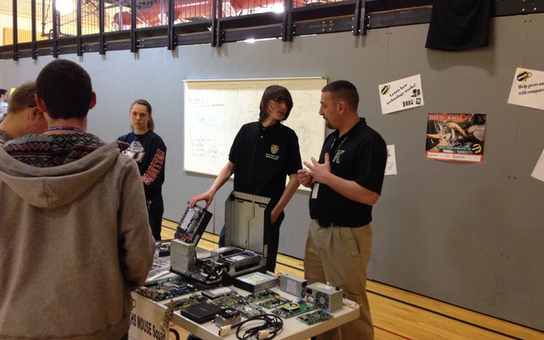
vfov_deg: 35.3
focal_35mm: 36
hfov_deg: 54.0
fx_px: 534
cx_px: 275
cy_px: 176
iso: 320
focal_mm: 4.13
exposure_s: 1/20
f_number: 2.4
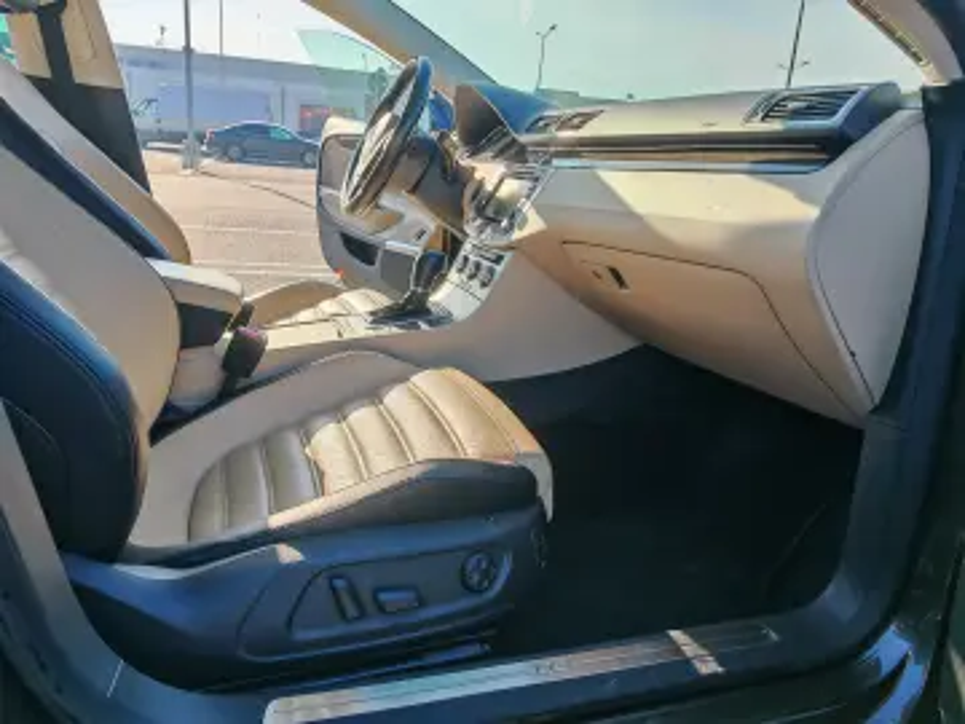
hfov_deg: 71.6
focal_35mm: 24
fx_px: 669
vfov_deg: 56.8
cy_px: 362
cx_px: 482
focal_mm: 6.83
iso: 100
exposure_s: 1/1500
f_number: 2
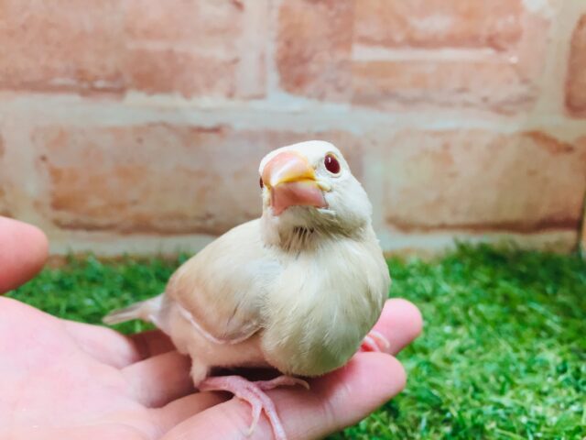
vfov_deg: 48.2
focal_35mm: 29
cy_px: 220
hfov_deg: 61.7
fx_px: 491
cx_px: 293
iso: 80
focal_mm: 4.15
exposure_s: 1/30
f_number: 2.2
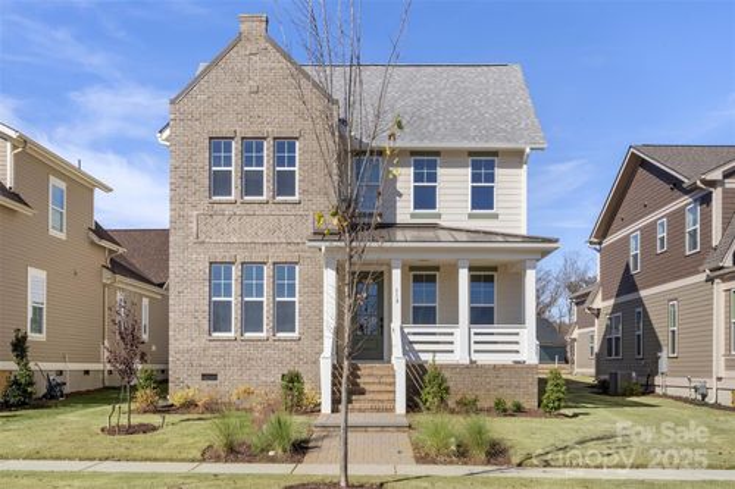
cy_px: 244
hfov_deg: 55.8
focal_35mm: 34
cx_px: 368
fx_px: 694
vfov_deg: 38.9
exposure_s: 1/20
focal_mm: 34
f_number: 14
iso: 100
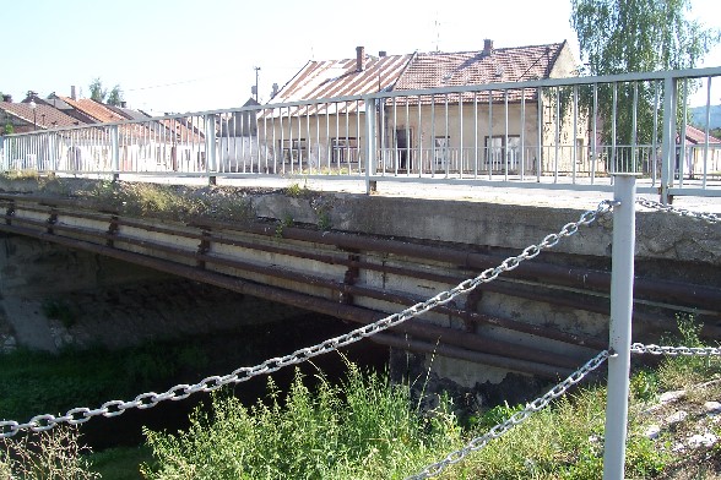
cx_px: 360
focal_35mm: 34
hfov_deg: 55.8
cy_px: 240
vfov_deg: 38.9
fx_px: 681
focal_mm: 5.6
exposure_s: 1/180
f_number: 5.6
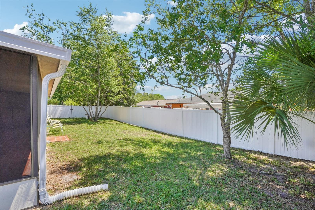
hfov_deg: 93.3
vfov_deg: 70.4
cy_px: 105
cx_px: 158
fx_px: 149
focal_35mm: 17
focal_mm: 17
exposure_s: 1/30
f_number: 20
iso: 125
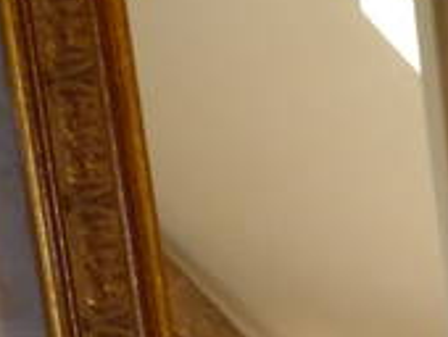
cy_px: 656
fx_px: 2164
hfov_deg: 10.8
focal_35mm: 167
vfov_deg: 8.5
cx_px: 907
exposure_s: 1/60
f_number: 3.5
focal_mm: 6.4
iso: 200
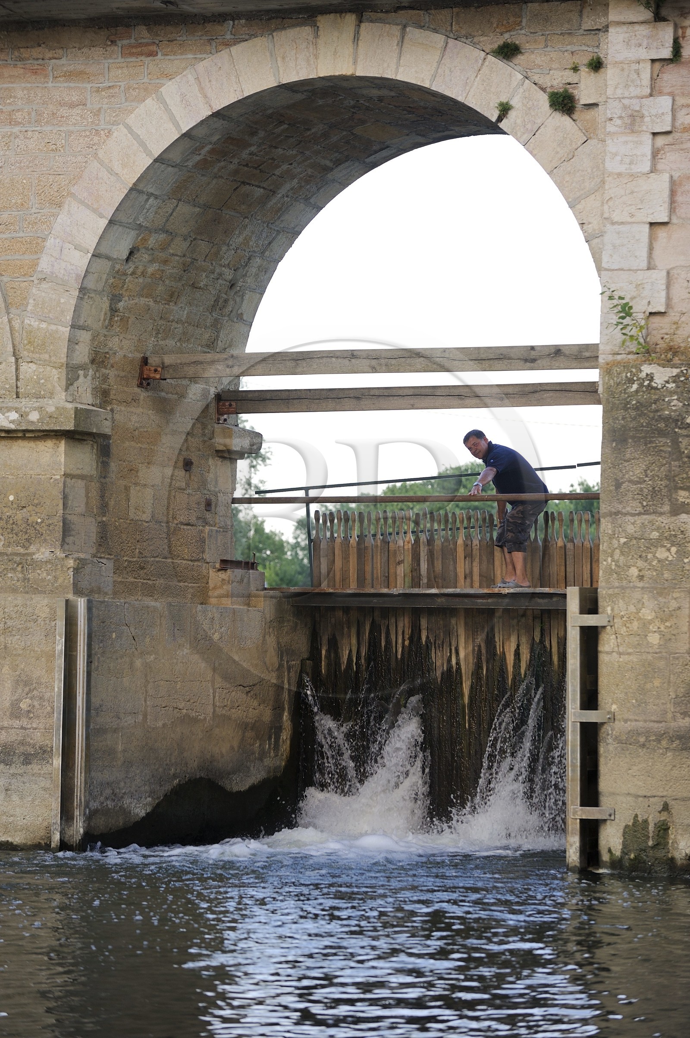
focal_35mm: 135
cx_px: 345
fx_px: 3887
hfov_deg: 10.1
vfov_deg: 15.2
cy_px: 519
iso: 200
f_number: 4
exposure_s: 1/250
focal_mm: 135
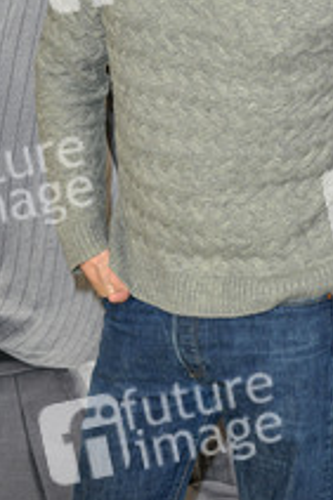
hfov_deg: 11.7
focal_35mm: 117
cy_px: 75
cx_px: 229
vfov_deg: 17.3
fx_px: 1626
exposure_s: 1/200
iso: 1600
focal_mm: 62
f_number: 5.6
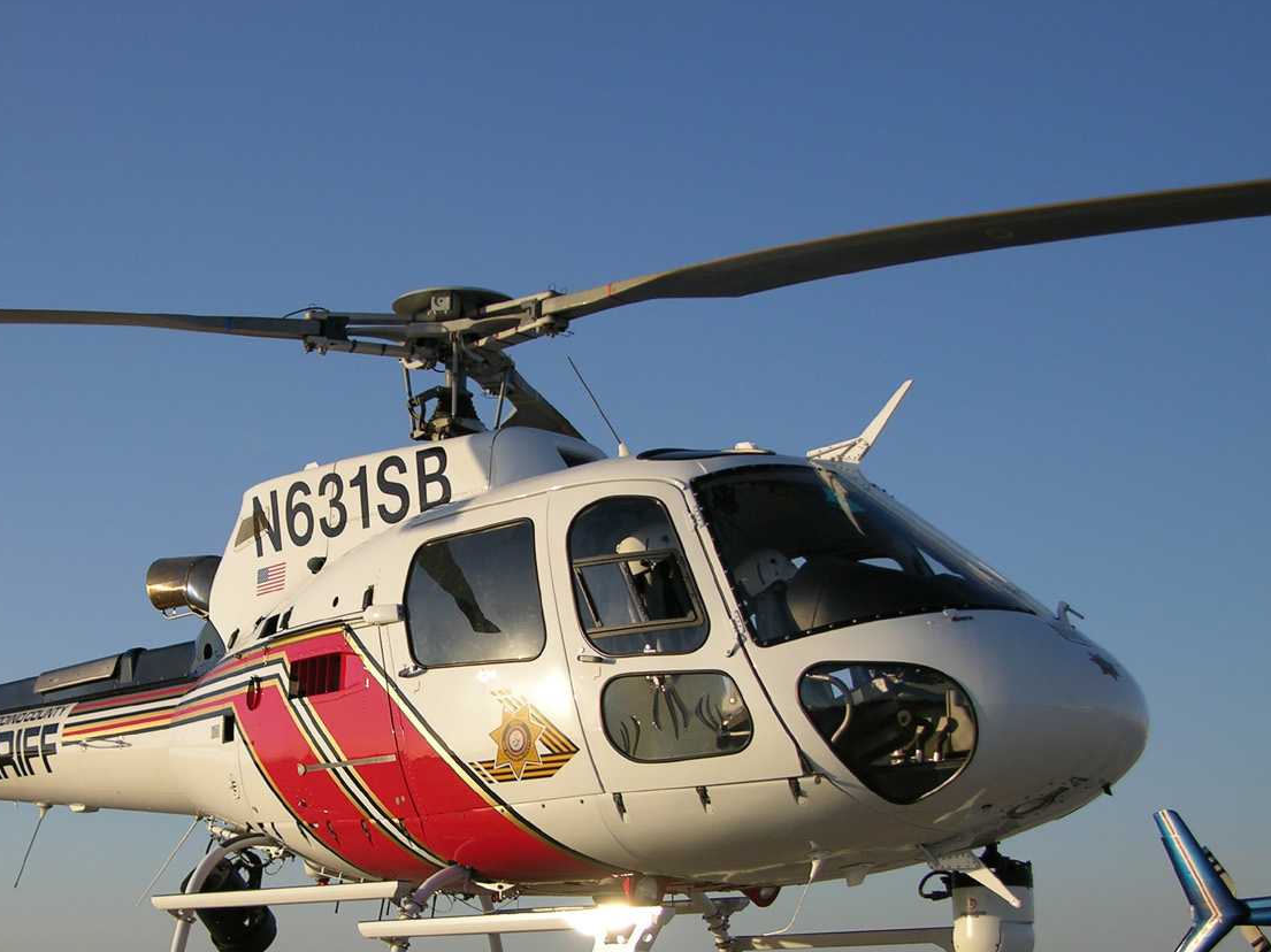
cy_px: 648
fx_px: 5689
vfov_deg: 9.6
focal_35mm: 155
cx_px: 427
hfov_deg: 12.7
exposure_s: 1/772
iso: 50
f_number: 2.9
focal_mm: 10.7
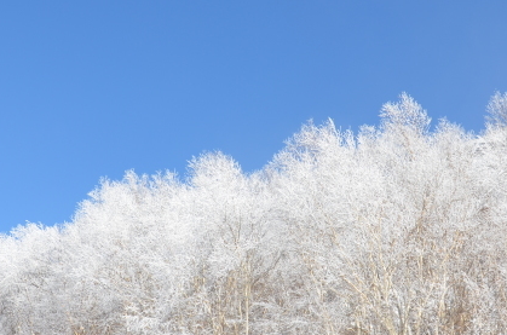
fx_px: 927
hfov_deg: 30.6
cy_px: 204
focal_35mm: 66
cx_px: 248
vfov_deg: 20.5
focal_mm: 18
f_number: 9
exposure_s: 1/320
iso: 100
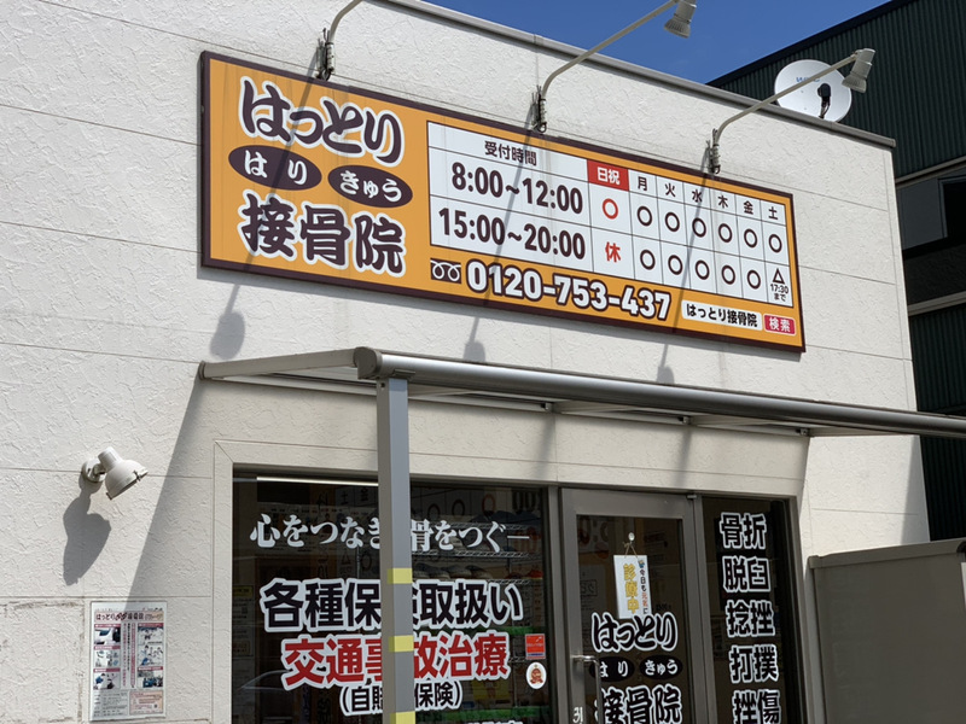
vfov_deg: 28.0
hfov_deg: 36.8
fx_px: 1451
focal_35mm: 52
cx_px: 483
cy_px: 362
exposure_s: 1/1845
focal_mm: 6
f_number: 2.4
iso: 16
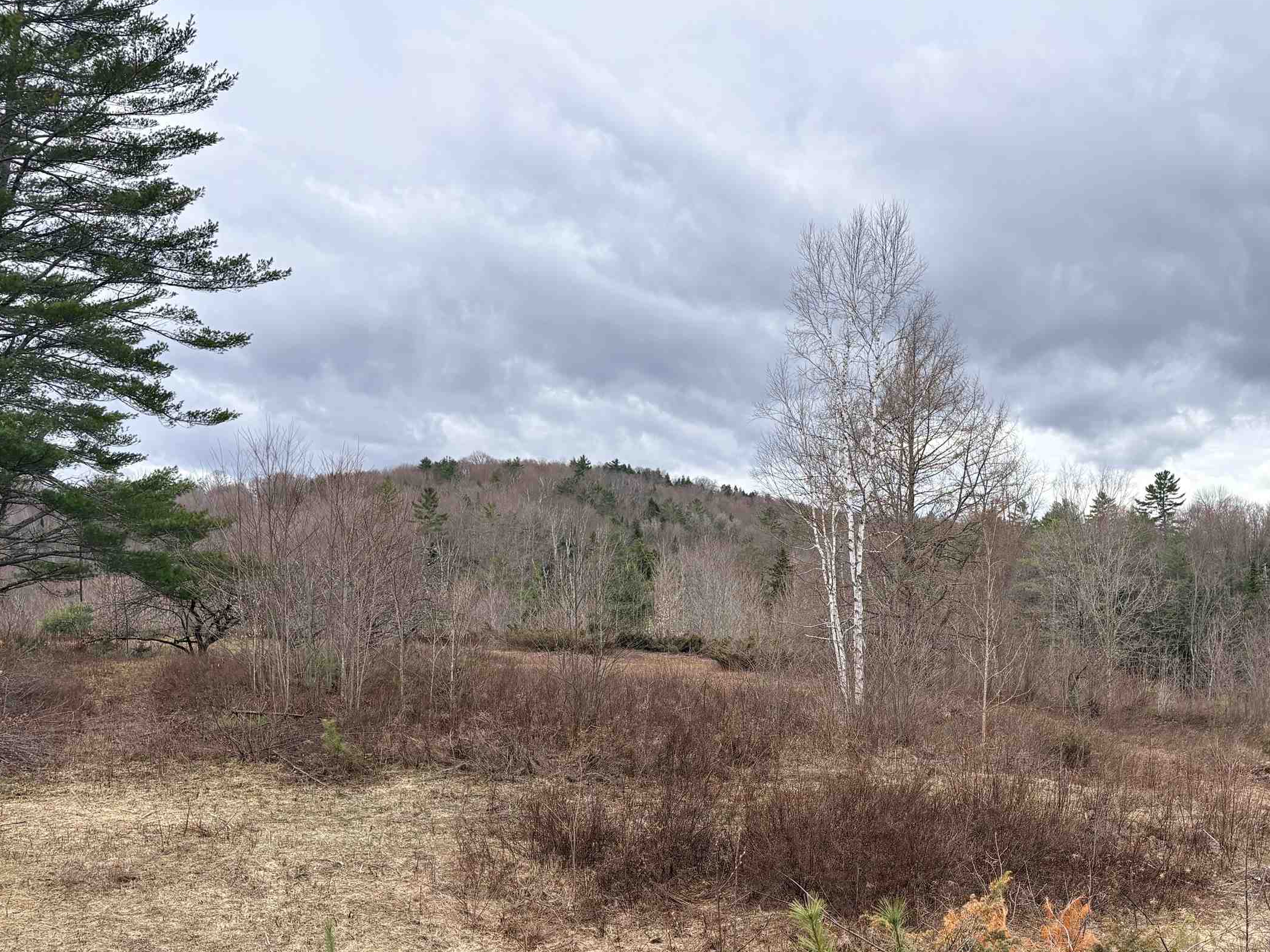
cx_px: 857
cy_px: 571
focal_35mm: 38
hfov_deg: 48.1
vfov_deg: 37.6
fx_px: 1394
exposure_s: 1/2639
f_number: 1.6
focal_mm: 5.96
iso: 50
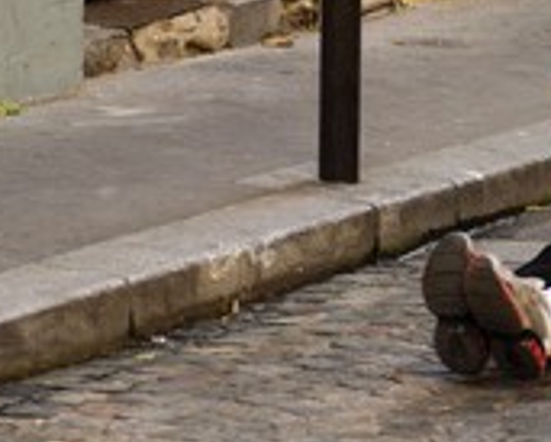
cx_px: 549
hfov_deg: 8.0
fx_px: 3932
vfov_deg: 6.4
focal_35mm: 241
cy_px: 32
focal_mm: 70
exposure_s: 1/100
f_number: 4
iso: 100
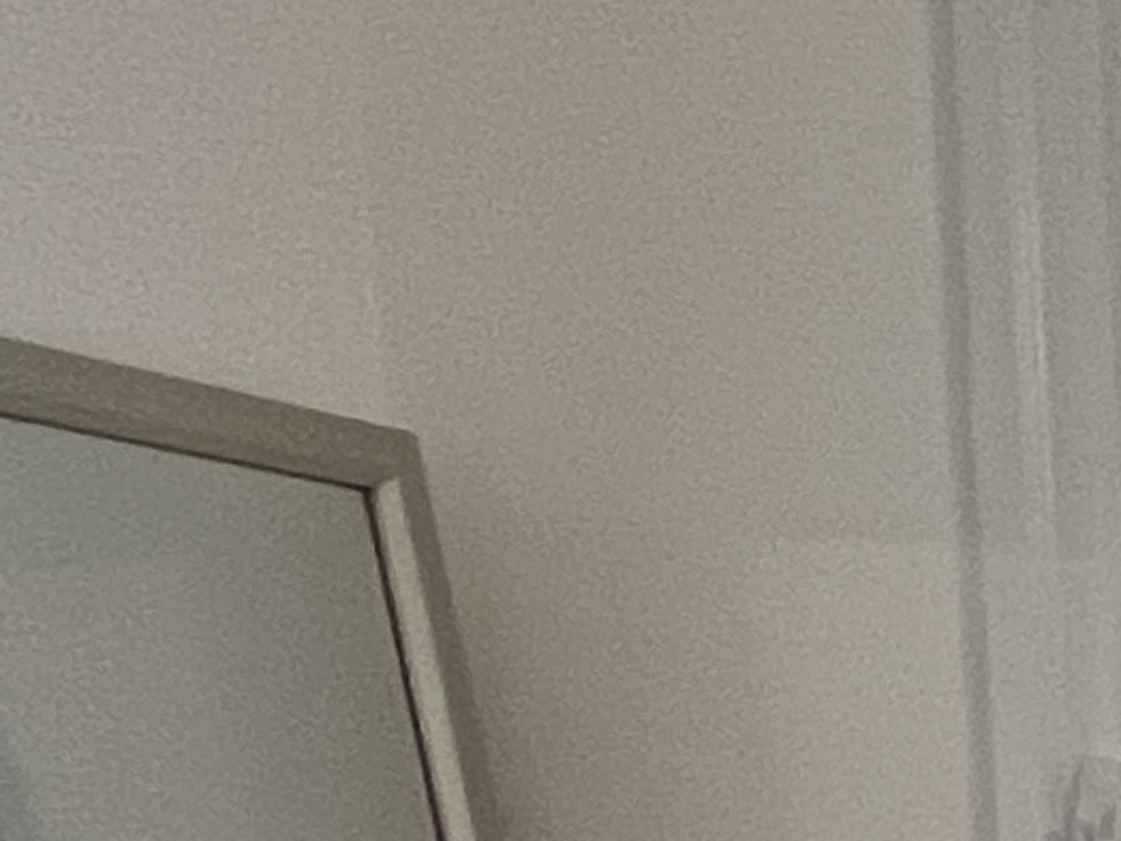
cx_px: 4033
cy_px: 1382
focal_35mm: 100
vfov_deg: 13.6
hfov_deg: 9.3
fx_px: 3238
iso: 125
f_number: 1.8
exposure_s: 1/120
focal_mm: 1.57
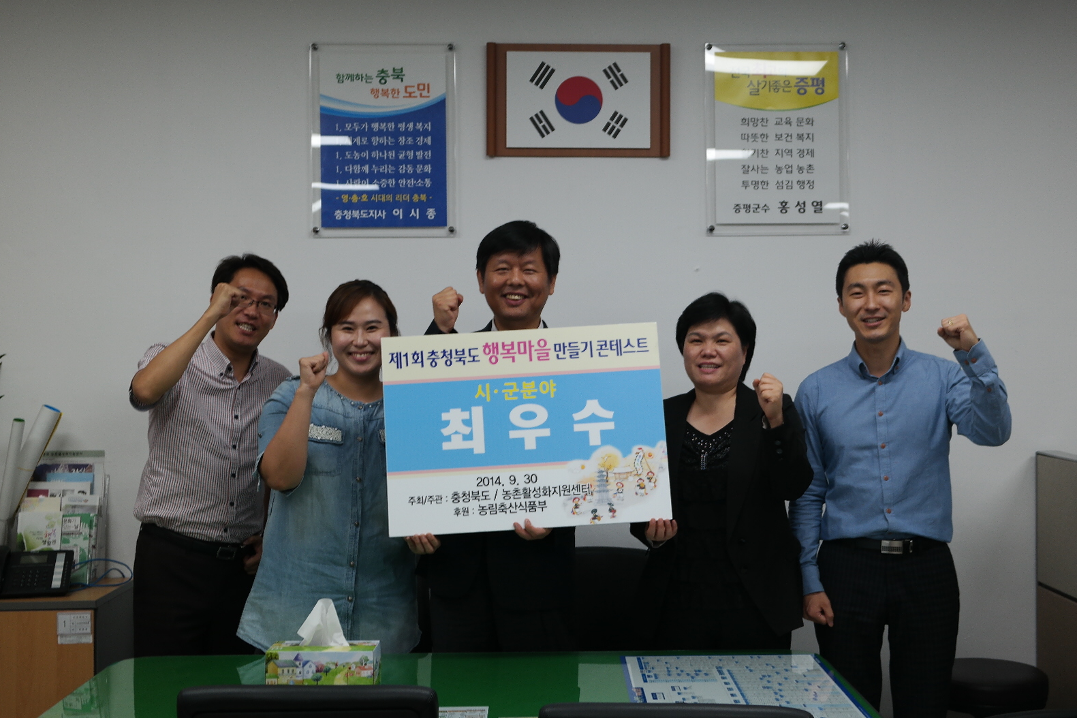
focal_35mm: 47
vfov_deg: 28.6
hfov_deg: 41.9
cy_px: 368
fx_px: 1406
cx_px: 568
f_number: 4
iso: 200
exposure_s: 1/50
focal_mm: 28
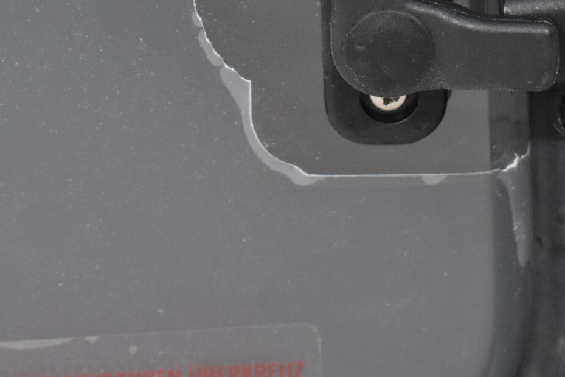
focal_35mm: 227
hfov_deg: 9.0
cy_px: -39
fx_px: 3568
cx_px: 425
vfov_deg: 6.0
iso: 1600
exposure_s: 1/125
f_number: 5.6
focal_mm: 55
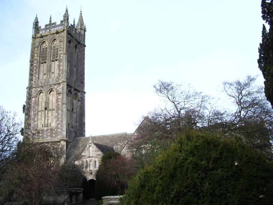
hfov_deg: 52.6
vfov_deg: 40.7
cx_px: 136
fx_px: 276
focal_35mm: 35
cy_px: 102
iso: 50
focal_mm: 5.8
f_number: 4.3
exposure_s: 1/160
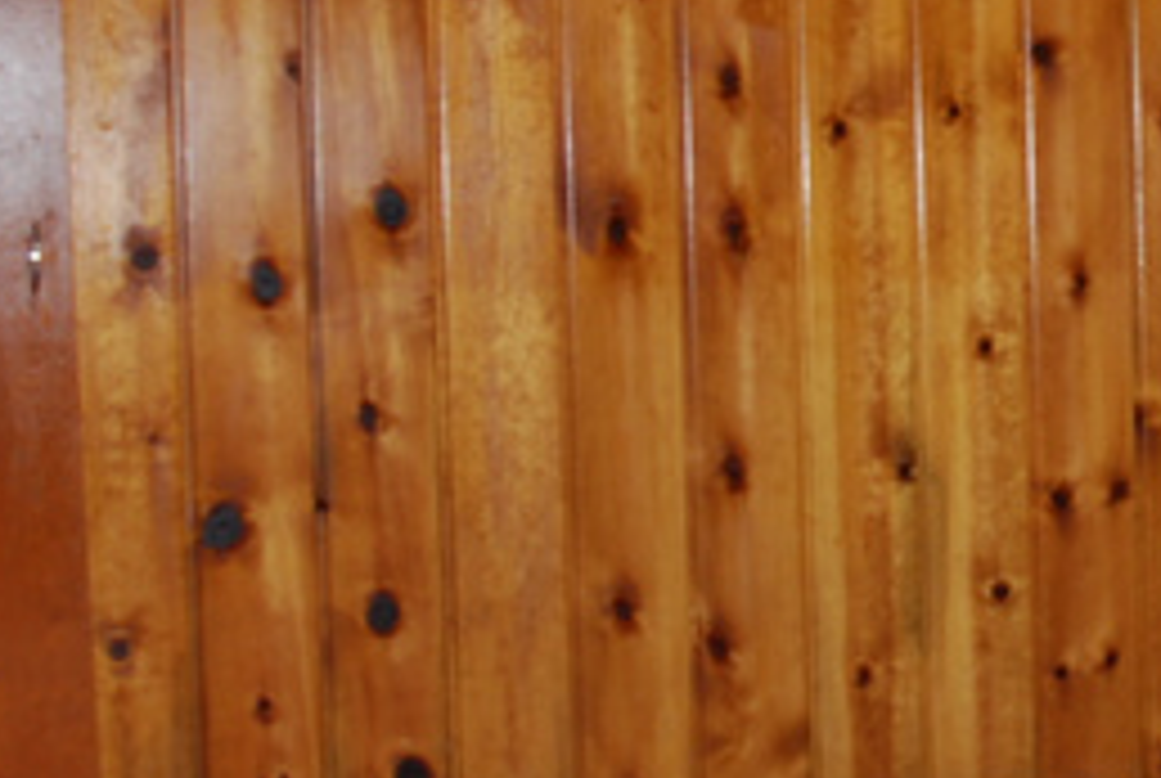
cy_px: 398
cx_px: 1300
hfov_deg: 18.3
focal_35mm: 107
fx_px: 3457
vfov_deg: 12.8
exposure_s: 1/60
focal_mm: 18
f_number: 3.5
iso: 200
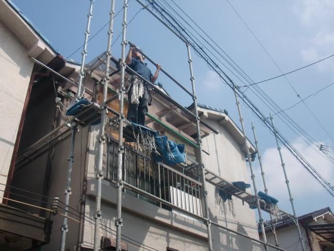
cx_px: 167
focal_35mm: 38
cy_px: 126
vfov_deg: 37.7
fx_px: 367
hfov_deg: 49.0
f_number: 3.9
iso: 64
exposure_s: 1/640
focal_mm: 6.66
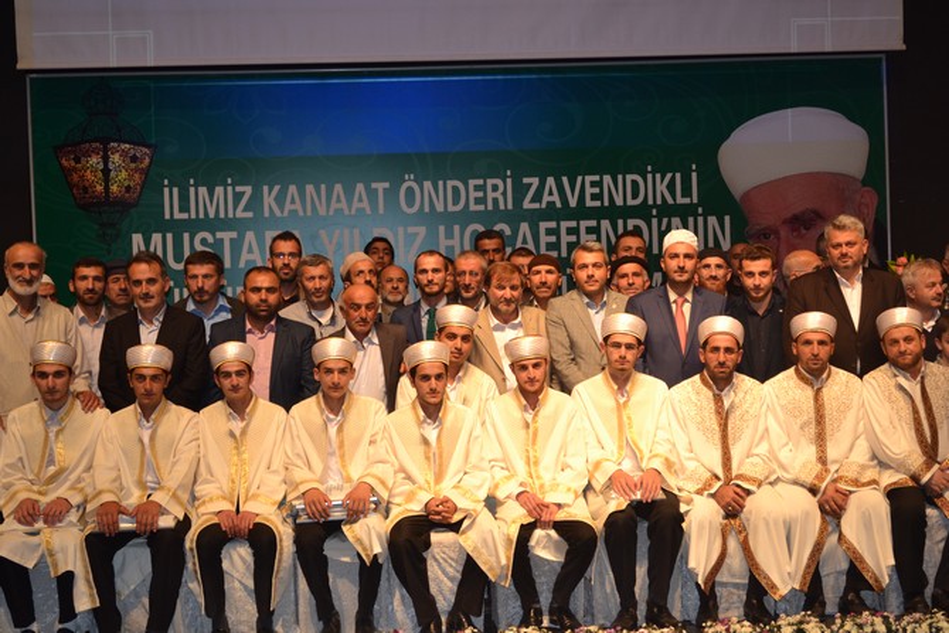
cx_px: 474
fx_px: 1582
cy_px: 316
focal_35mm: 60
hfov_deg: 33.4
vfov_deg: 22.6
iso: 400
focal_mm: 40
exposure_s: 1/80
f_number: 5.3
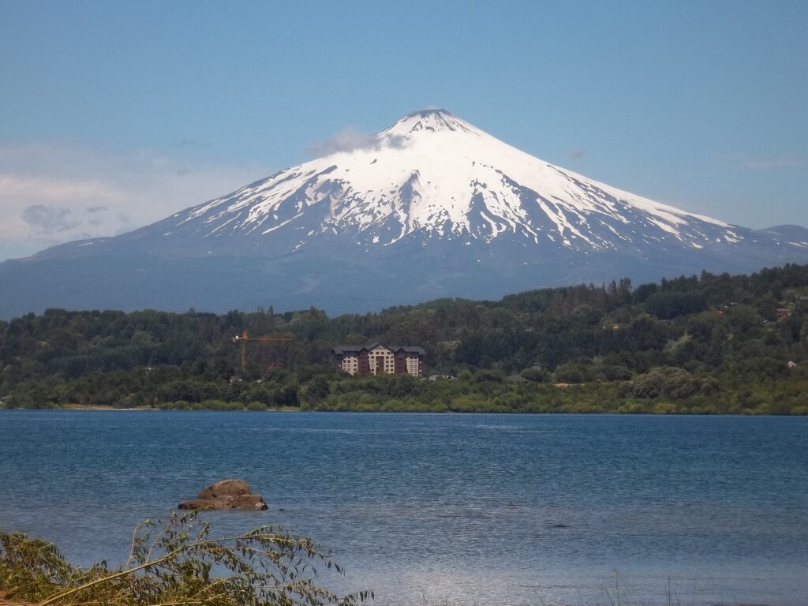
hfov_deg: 14.1
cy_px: 303
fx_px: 3268
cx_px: 404
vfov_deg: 10.6
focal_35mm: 140
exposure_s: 1/500
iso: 64
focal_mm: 25.25
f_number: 5.9
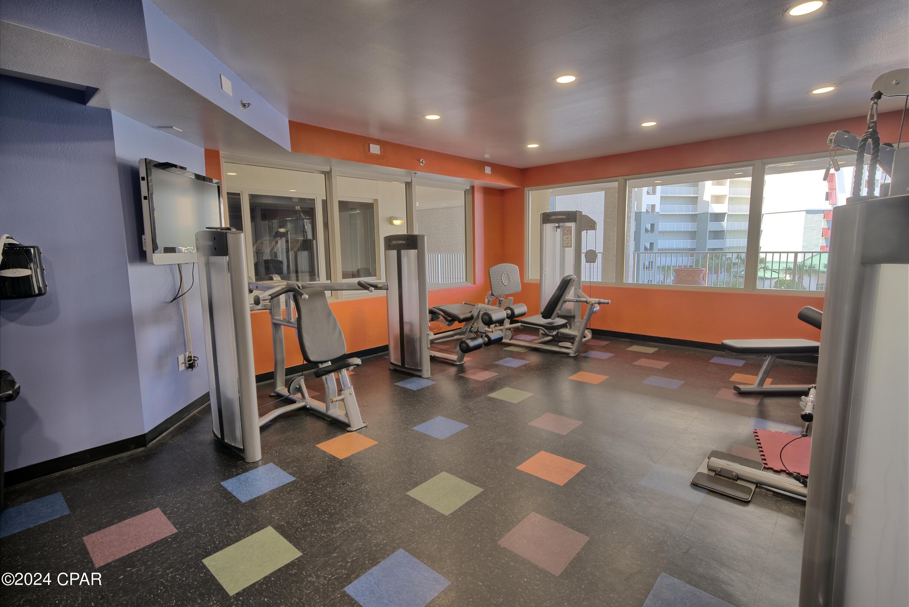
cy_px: 304
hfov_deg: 93.3
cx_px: 454
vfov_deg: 70.5
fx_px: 429
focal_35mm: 17
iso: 200
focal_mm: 17
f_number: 11
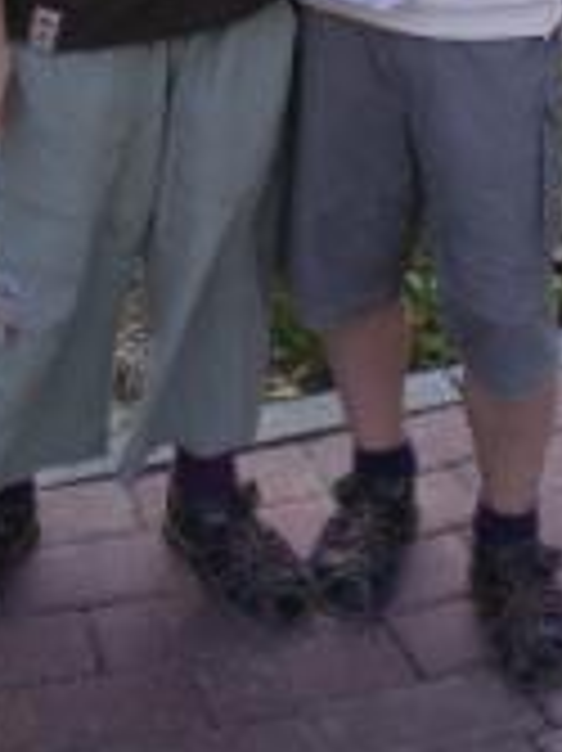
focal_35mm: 102
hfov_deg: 14.5
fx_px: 2211
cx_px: 292
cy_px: -248
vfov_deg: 17.9
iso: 64
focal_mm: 6.3
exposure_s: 1/160
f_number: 3.1
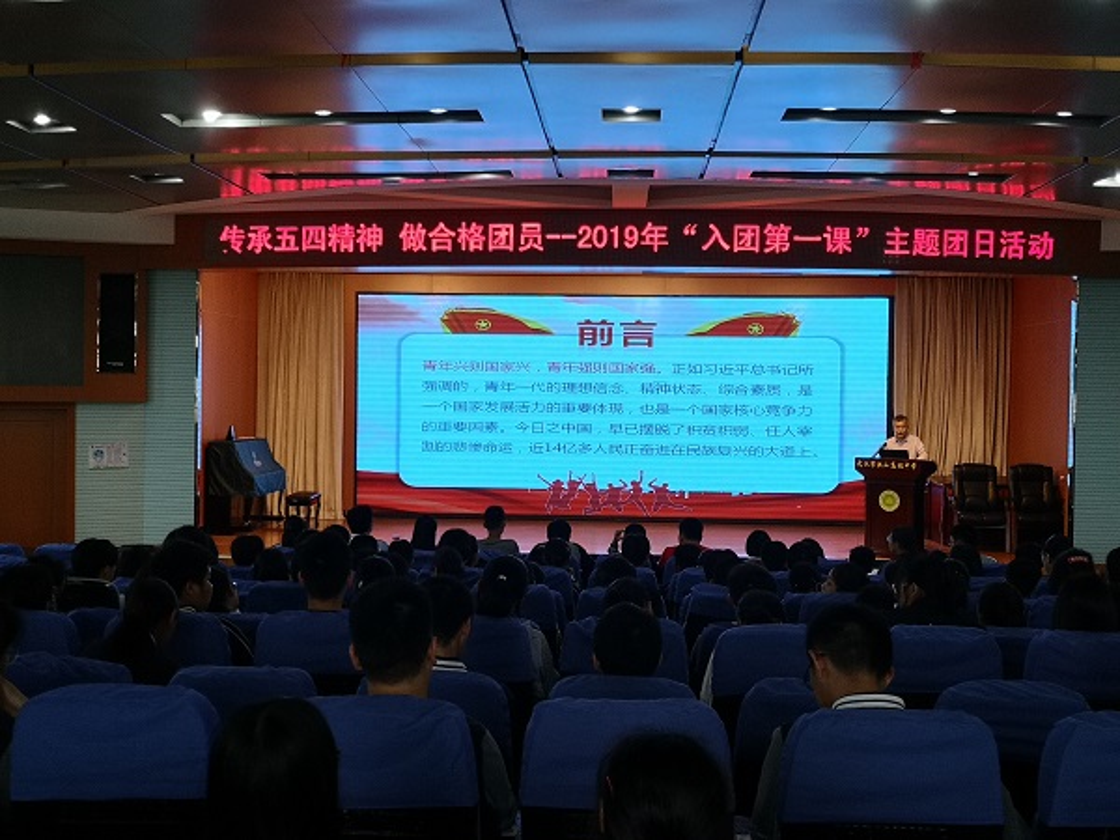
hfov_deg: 47.9
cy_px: 420
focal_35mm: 39
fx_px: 1262
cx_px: 560
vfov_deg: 36.8
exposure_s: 1/50
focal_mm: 3.95
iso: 100
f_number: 1.8
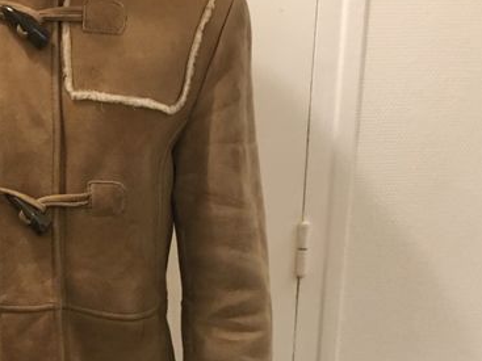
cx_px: 108
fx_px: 1100
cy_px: 372
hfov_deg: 24.4
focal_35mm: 79
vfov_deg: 18.1
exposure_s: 1/20
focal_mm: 4.15
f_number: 2.2
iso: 200
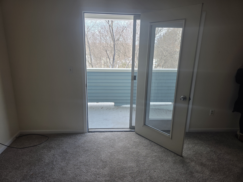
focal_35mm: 23
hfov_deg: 73.9
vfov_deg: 58.9
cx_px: 122
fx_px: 161
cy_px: 91
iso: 50
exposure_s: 1/180
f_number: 1.7
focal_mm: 6.3
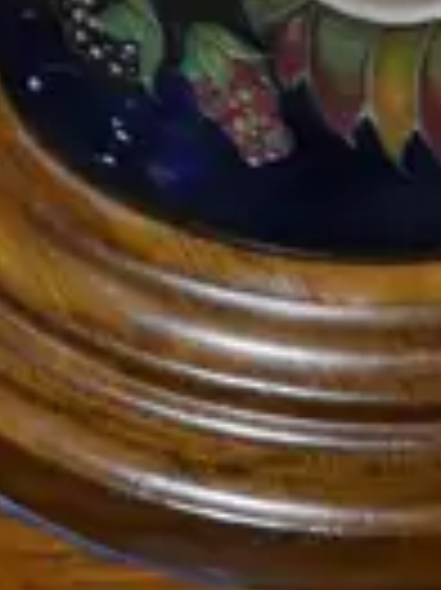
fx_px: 5325
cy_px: -1599
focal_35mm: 313
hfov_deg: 4.7
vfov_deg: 5.6
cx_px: 362
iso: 500
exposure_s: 1/60
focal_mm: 20
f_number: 4.5
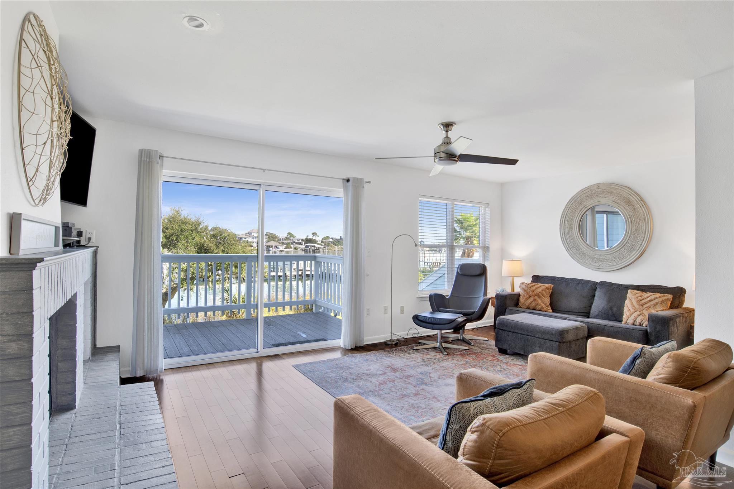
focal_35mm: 18
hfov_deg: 90.0
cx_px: 367
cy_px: 244
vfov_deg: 67.4
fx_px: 367
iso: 200
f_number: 11
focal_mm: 18
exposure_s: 1/13
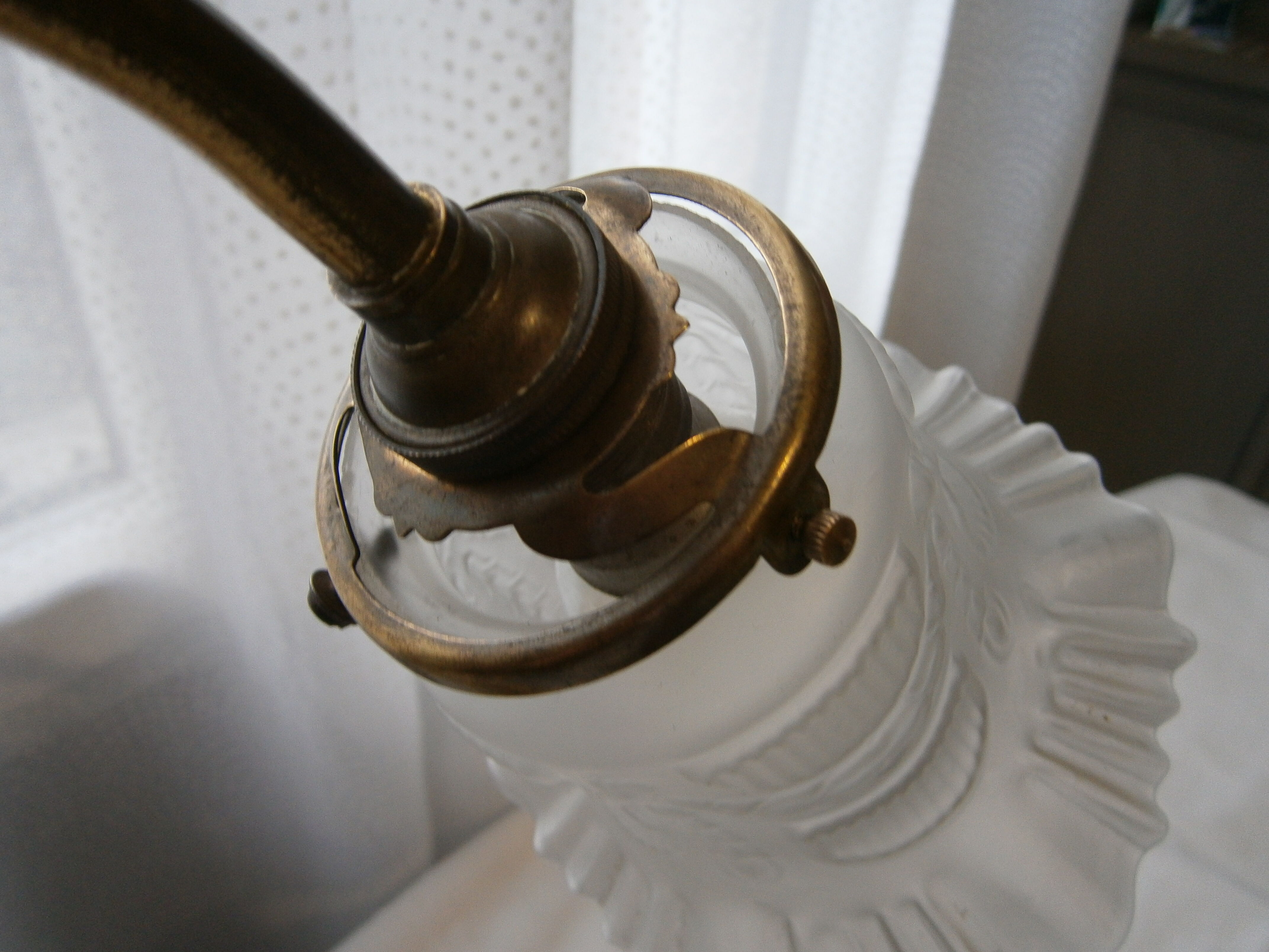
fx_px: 953
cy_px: 476
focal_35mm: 26
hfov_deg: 67.3
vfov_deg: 53.1
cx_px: 634
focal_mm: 4.7
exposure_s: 1/30
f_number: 2.8
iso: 125
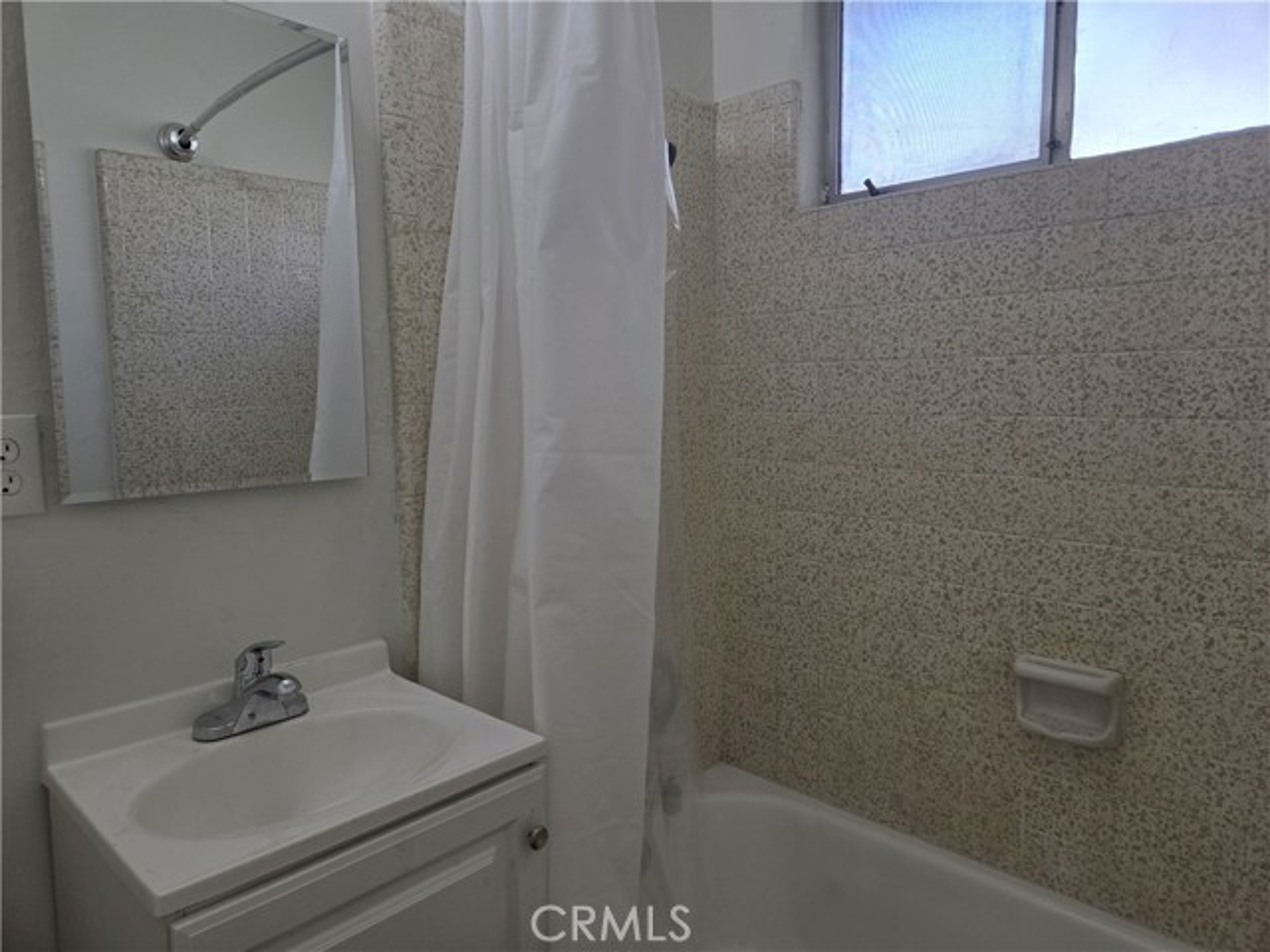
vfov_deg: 58.9
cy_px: 476
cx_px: 635
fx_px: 844
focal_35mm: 23
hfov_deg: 73.9
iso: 40
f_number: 1.8
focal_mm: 5.4
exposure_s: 1/120
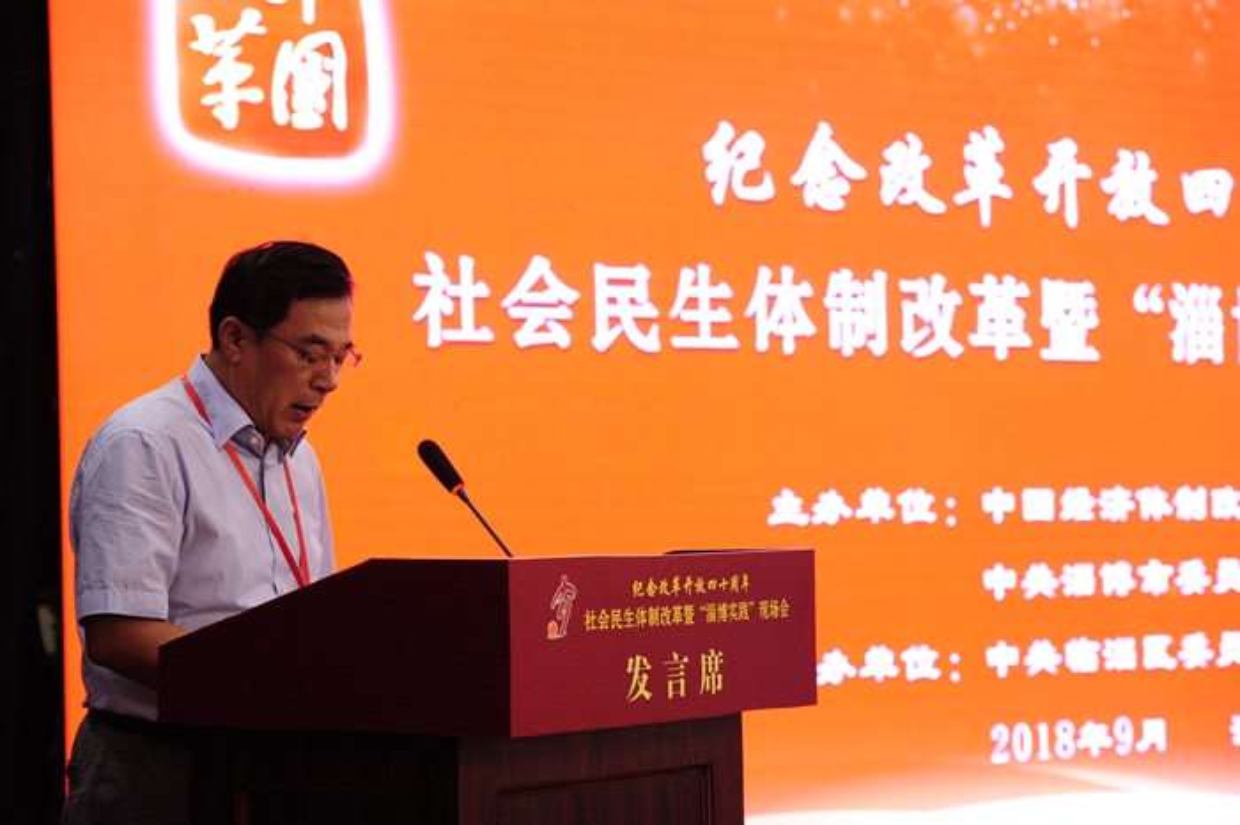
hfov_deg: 20.0
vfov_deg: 13.4
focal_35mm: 102
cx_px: 620
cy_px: 412
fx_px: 3512
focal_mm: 102
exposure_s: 1/80
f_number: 4
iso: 2500
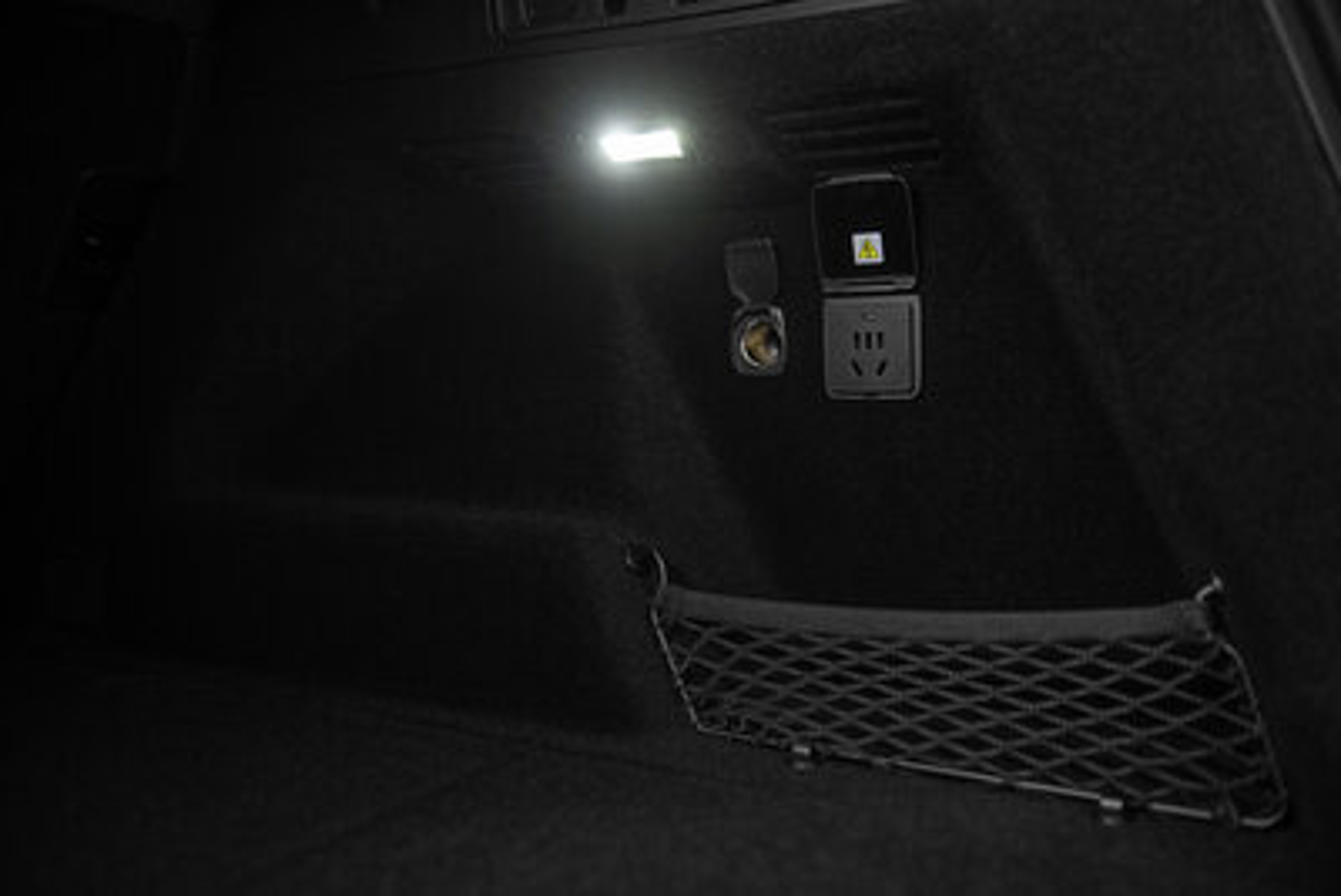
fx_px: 1416
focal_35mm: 38
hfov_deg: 50.7
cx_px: 670
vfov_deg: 35.1
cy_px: 448
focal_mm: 38
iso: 800
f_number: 2.8
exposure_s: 1/60
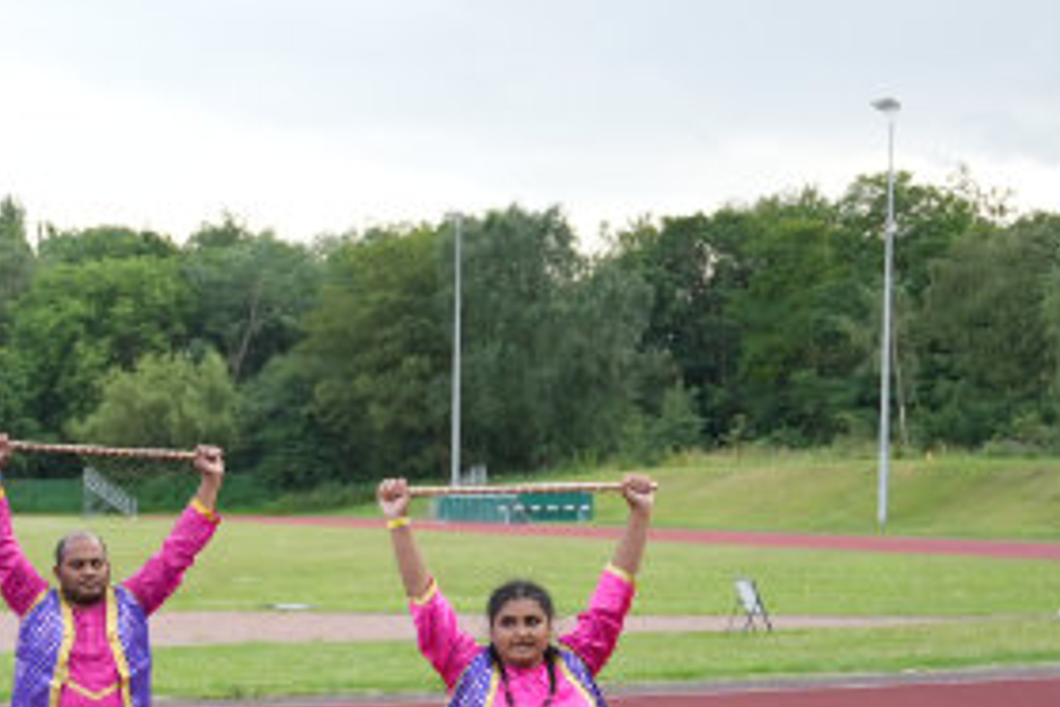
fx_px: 2591
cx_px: -380
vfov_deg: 15.3
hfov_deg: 20.7
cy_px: 705
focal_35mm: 88
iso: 250
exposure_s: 1/400
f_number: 2.8
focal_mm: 24
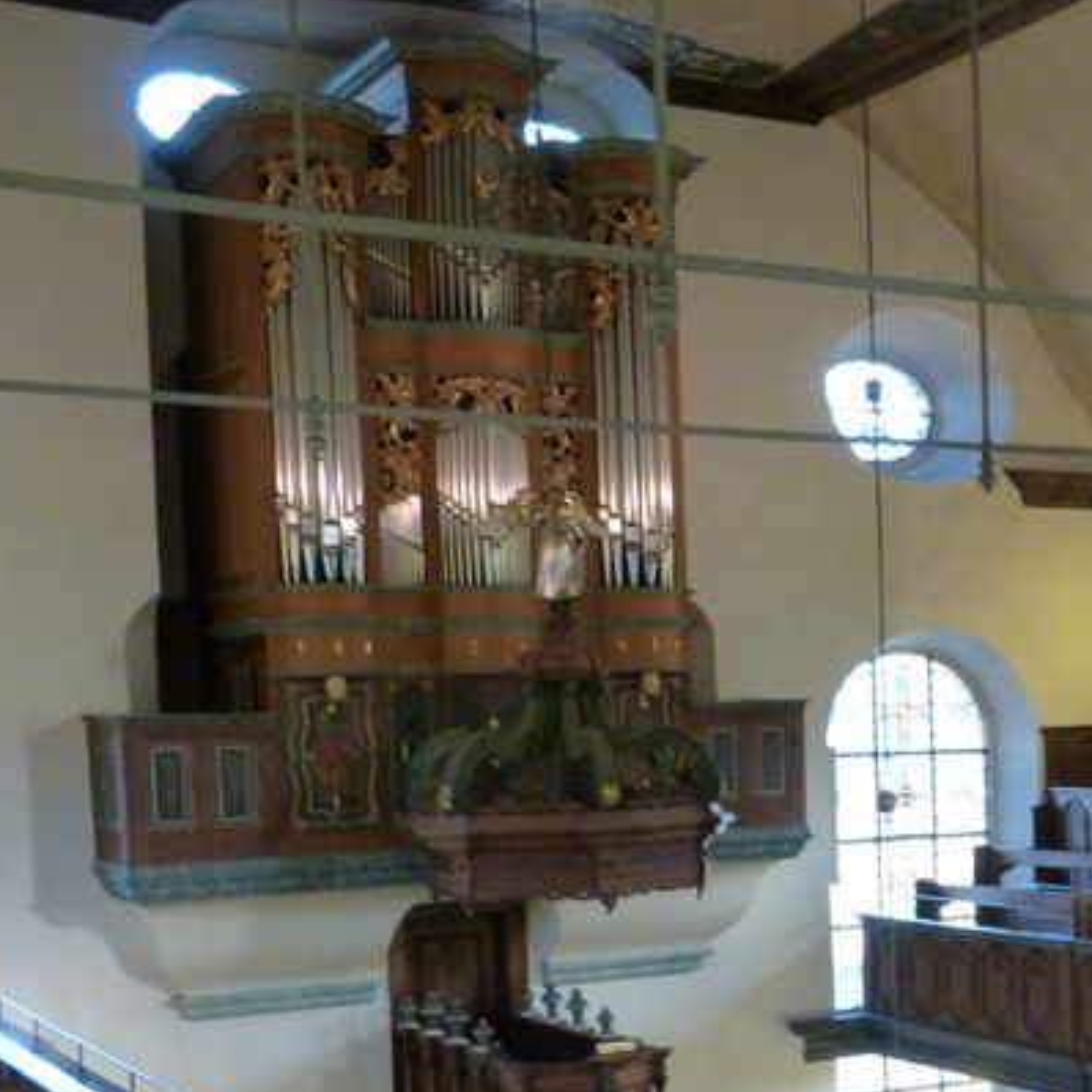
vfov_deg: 28.1
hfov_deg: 26.6
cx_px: 1163
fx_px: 2141
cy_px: 860
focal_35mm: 60
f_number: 2.9
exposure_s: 1/15
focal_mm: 5.3
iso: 400
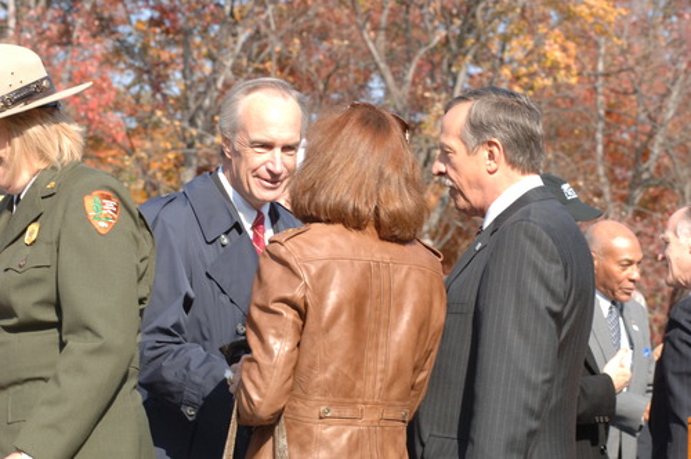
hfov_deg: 17.1
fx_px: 2300
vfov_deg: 11.4
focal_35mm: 120
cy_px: 230
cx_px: 346
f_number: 9
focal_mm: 80
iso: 400
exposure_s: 1/250
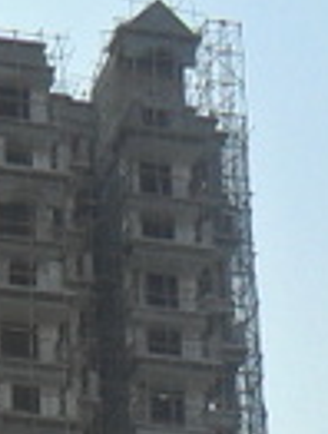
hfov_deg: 7.7
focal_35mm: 190
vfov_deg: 9.8
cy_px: 803
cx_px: -136
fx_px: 2389
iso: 100
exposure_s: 1/750
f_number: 3.7
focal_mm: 5.7
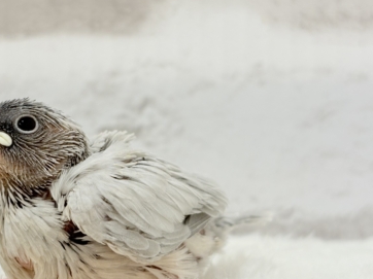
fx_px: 991
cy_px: 145
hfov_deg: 21.2
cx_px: 108
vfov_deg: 16.0
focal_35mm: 92
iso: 40
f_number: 1.6
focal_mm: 5.96
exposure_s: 1/50
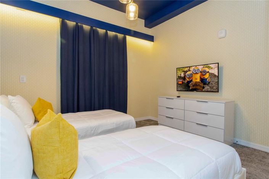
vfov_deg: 64.5
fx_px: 142
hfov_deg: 86.9
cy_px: 90
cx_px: 134
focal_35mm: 19
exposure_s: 1/8
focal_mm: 19
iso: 800
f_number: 13
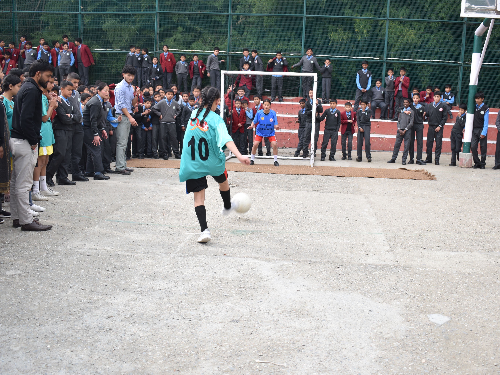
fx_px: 542
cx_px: 268
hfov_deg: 49.5
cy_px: 188
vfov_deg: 38.1
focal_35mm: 38
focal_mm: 23
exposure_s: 1/160
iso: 100
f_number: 3.8
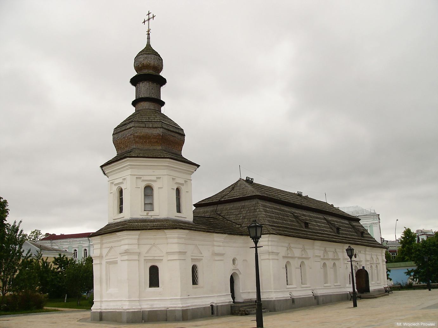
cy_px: 164
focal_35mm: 36
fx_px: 455
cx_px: 219
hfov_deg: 51.4
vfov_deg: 39.6
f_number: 4.6
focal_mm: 6
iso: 50
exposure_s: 1/200
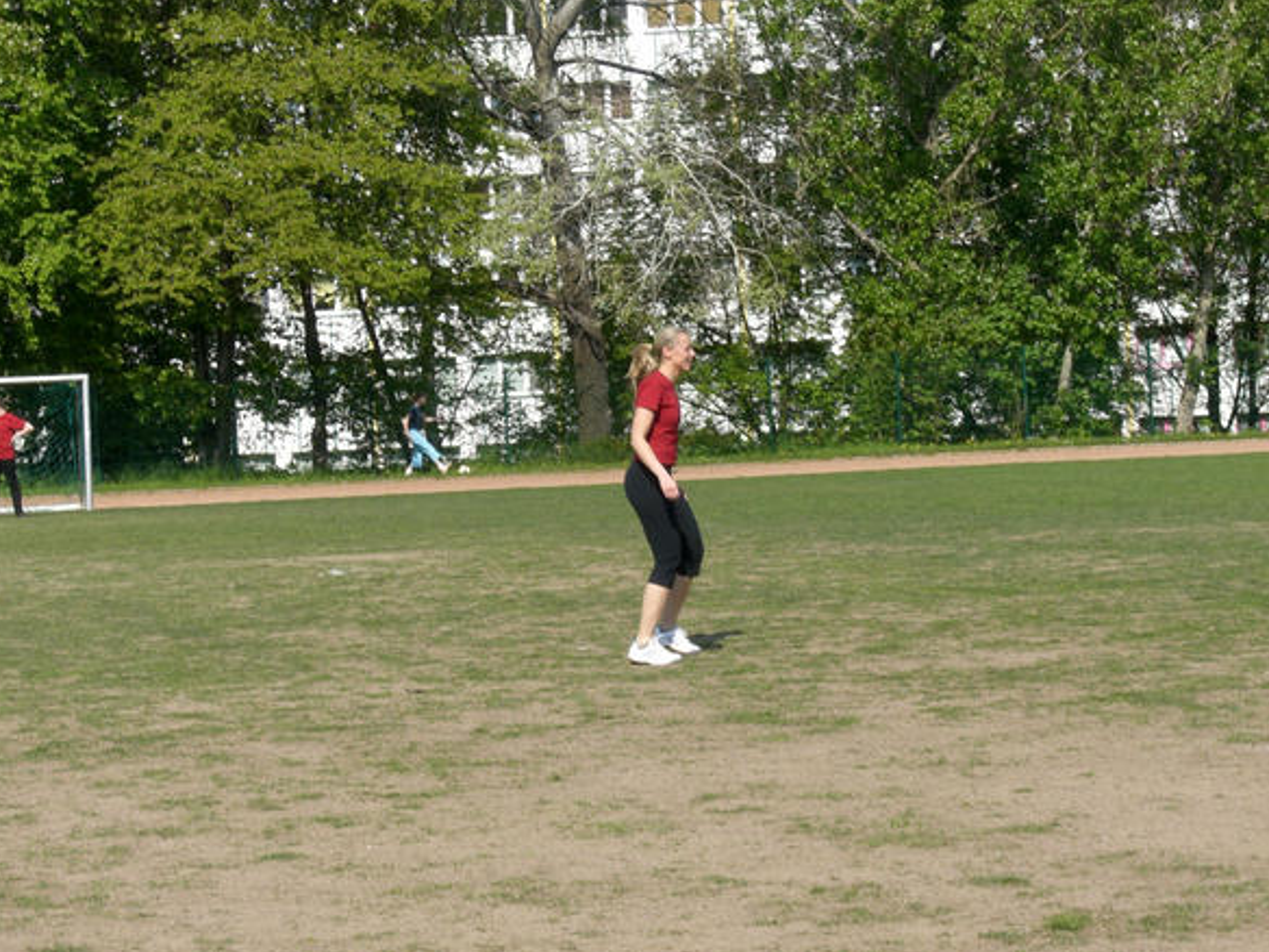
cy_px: 480
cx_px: 643
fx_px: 4582
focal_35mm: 125
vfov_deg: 11.9
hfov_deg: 15.8
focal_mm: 18.9
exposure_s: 1/200
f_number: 7.6
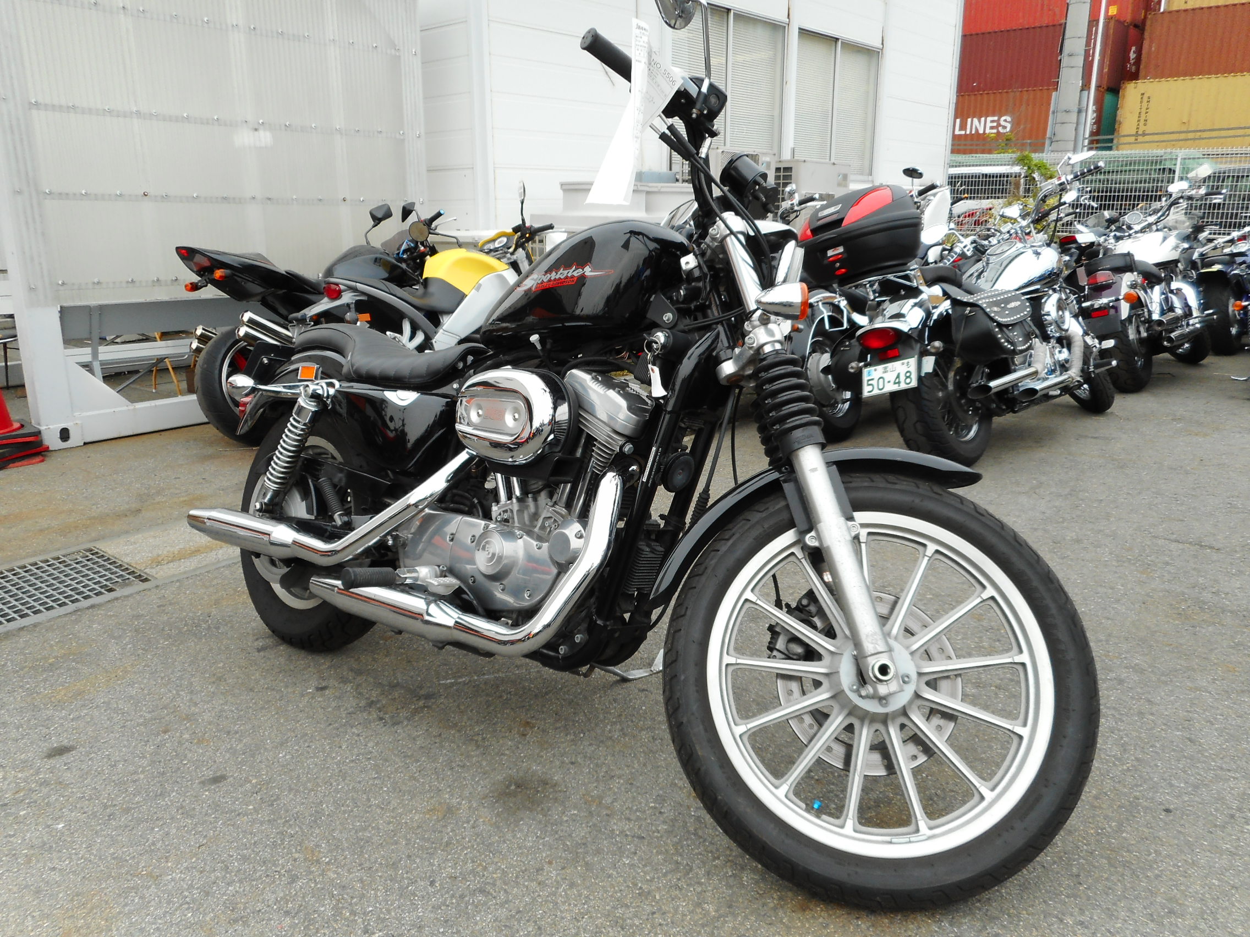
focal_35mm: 25
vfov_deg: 54.9
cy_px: 468
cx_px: 625
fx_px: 903
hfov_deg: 69.4
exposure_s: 1/160
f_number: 3.7
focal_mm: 4.5
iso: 80
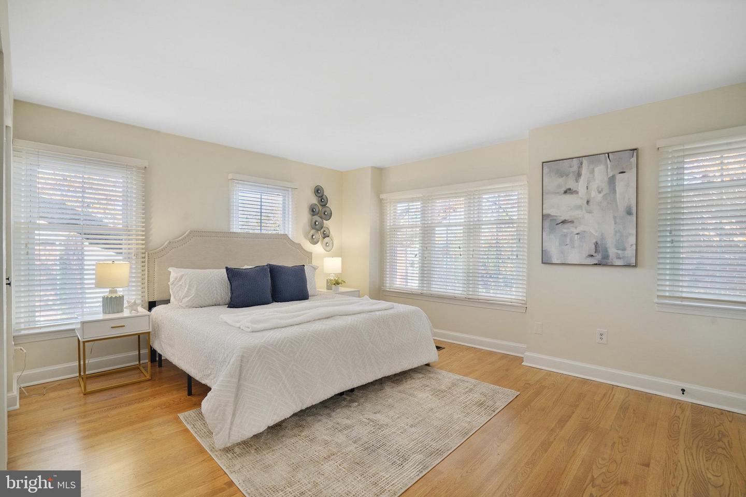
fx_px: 332
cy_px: 248
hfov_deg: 96.7
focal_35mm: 16
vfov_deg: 73.7
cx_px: 373
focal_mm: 16
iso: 1250
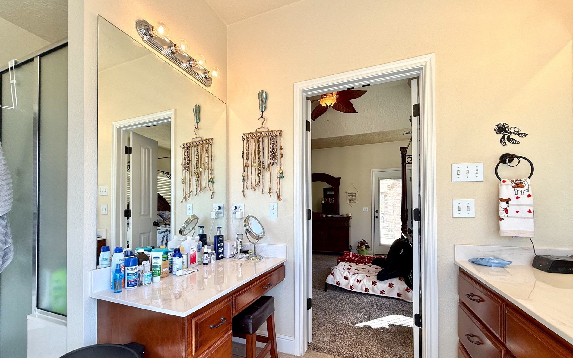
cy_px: 207
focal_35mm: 15
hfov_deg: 101.5
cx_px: 288
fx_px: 234
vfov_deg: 74.3
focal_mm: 2.22
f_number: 2.2
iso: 50
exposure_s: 1/120
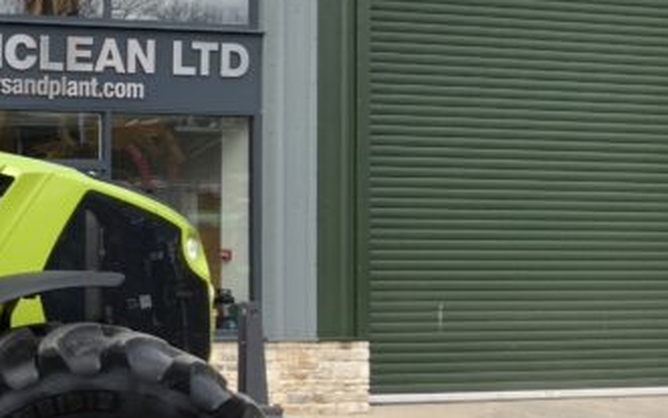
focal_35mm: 95
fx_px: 1730
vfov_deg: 13.8
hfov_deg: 19.4
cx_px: -295
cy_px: 212
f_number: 1.8
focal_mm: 3
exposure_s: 1/635
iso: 16
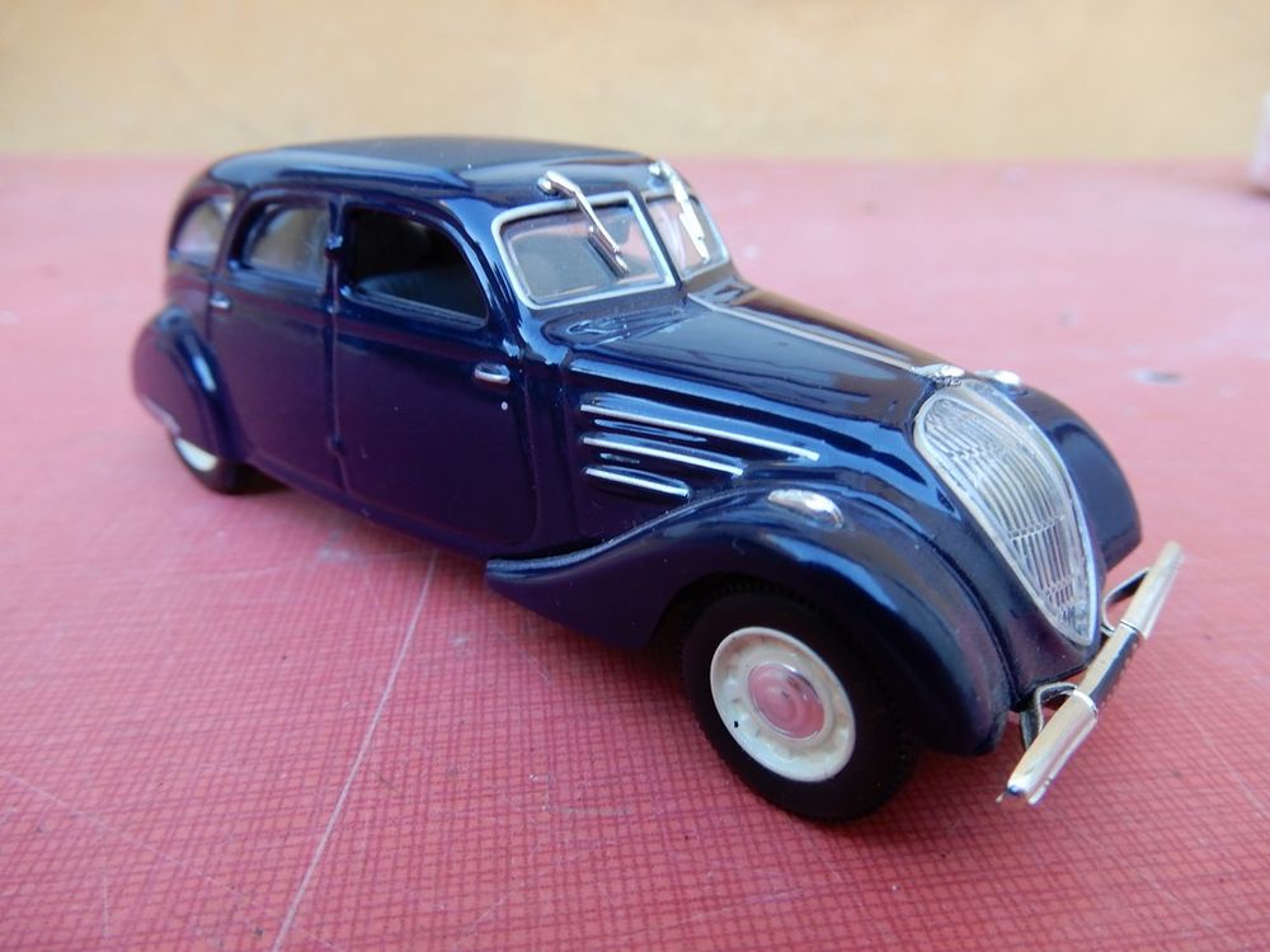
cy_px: 476
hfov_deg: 71.6
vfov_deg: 56.8
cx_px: 635
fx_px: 881
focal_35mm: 24
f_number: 3.4
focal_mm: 4.3
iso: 160
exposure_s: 1/30
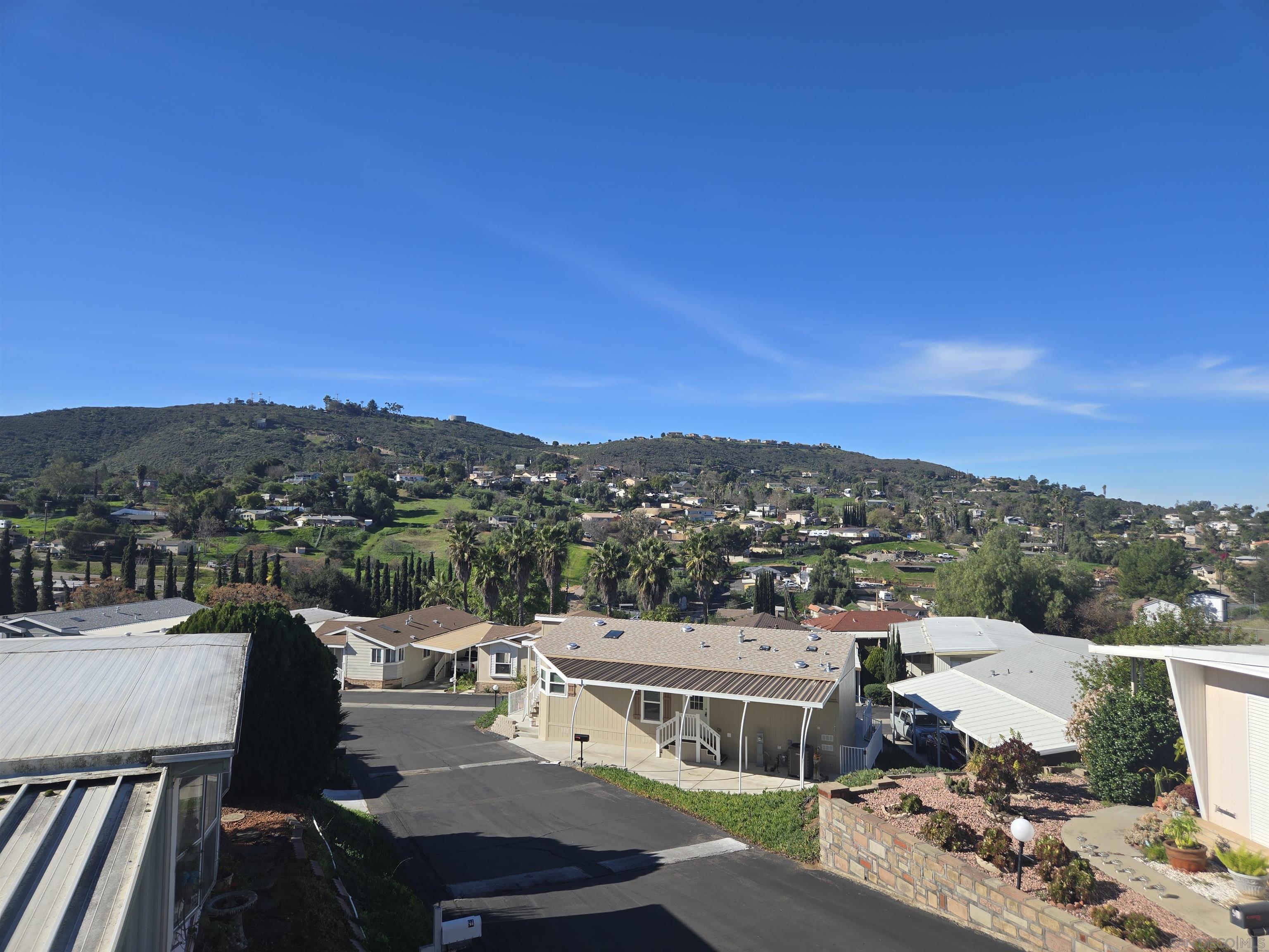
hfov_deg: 73.9
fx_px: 843
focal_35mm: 23
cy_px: 476
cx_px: 634
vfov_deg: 58.9
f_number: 1.8
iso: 25
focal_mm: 5.4
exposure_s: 1/2054
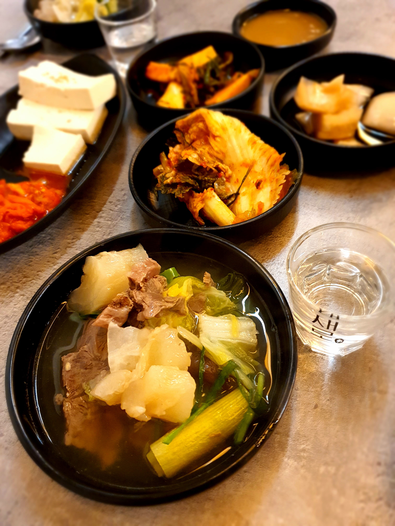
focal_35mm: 26
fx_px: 396
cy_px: 263
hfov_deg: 53.1
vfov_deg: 67.3
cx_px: 198
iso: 400
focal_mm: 4.3
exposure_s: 1/60.2
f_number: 1.5
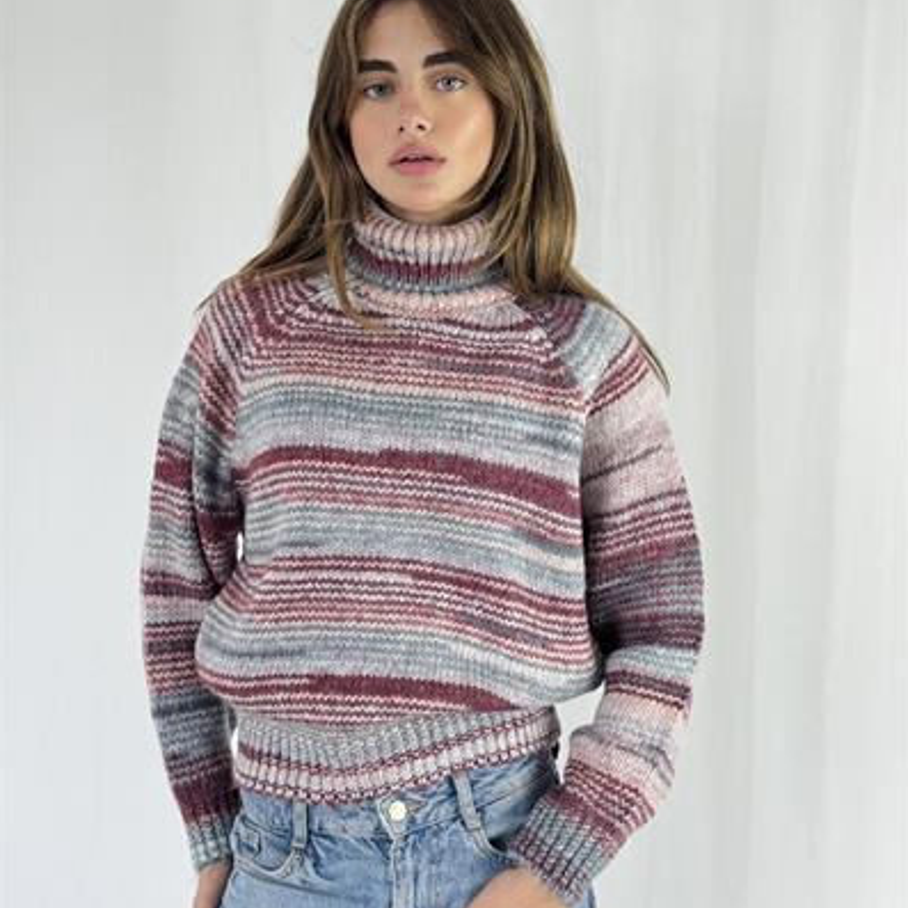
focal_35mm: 57
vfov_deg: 30.0
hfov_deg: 30.0
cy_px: 427
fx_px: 1692
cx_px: 455
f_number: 1.78
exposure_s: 1/100
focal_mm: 6.76
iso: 100
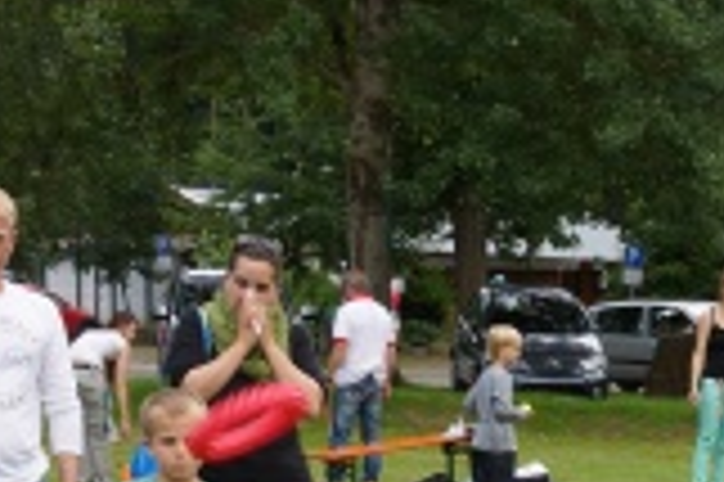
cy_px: 854
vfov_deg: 12.8
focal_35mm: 97
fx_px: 1949
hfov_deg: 20.9
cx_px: 531
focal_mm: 16
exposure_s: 1/160
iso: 100
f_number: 6.3
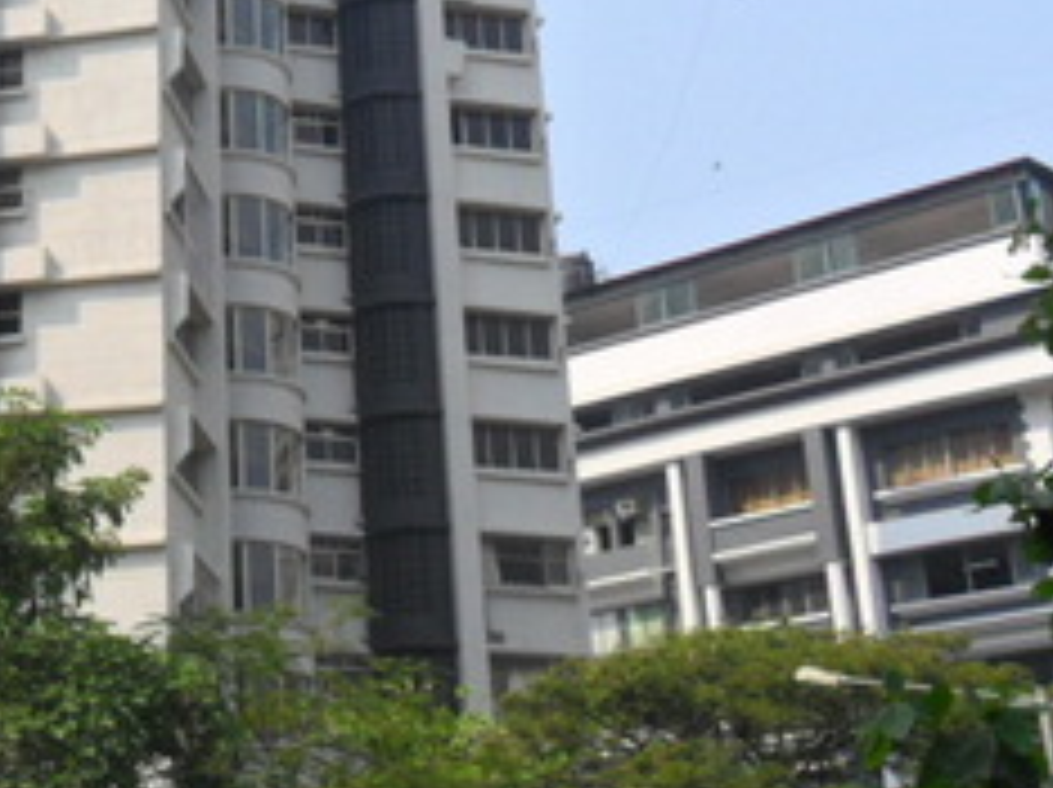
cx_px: -22
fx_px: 2249
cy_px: 162
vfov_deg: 19.7
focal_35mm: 74
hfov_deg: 25.0
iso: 100
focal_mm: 4.9
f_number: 3.5
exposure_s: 1/1000
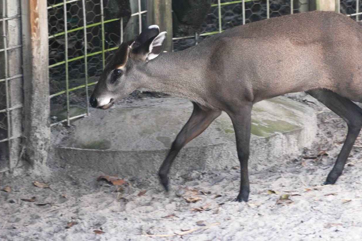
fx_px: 3298
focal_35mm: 328
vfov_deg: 4.2
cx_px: 230
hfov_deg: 6.3
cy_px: 99
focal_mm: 170
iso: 400
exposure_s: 1/80
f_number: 4.8
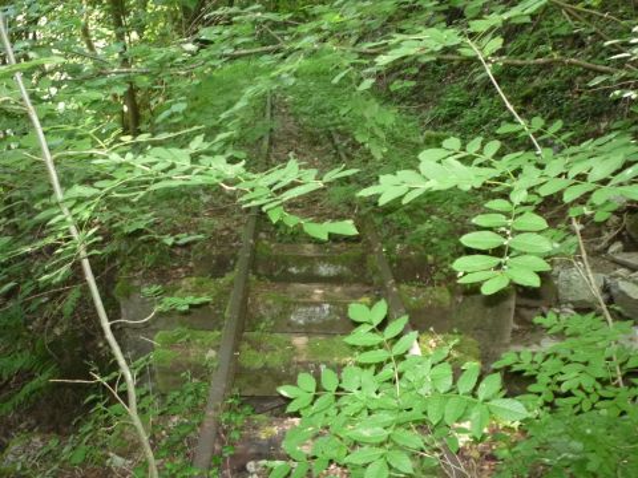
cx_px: 319
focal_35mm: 32
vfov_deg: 44.2
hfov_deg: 56.8
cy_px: 239
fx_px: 590
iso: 400
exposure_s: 1/30
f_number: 3.3
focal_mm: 5.2
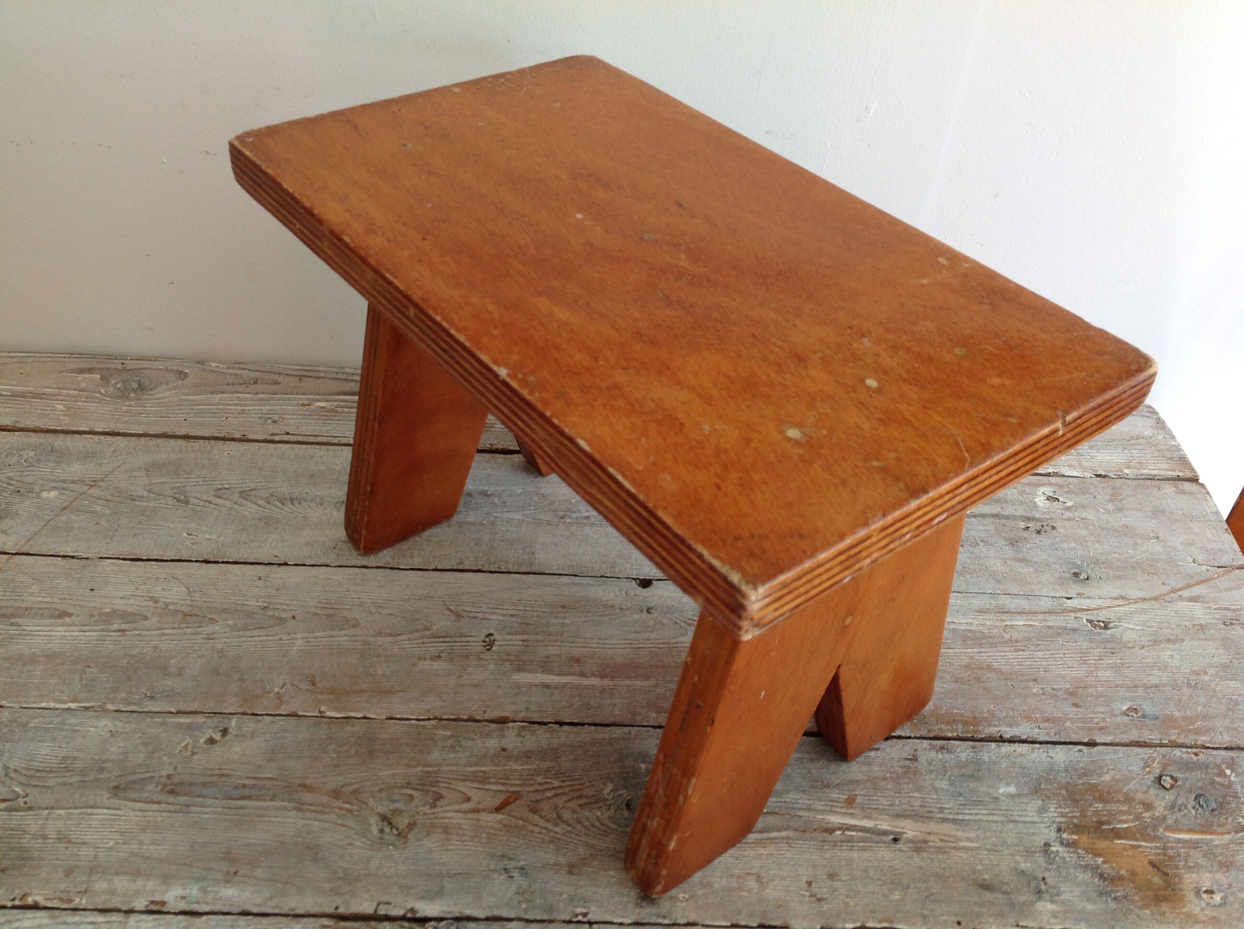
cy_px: 464
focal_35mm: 35
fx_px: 1256
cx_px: 622
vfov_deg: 40.6
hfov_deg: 52.7
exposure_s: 1/20
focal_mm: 4.28
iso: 50
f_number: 2.4
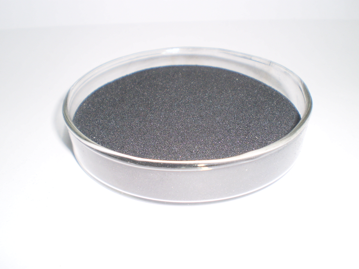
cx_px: 180
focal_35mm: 36
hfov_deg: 51.4
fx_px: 373
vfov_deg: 39.7
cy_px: 134
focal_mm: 6.3
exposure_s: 1/30
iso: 125
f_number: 3.1
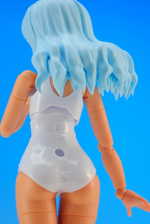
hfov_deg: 12.3
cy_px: 114
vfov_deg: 18.4
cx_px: 65
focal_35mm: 111
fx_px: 693
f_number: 4.9
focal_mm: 18
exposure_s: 1/13
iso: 100
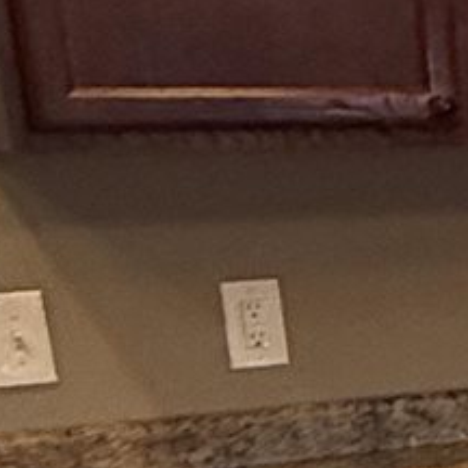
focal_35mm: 132
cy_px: 743
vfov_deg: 12.4
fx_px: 2019
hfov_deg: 10.9
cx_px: 1183
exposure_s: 1/120
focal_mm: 2.22
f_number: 2.2
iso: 400
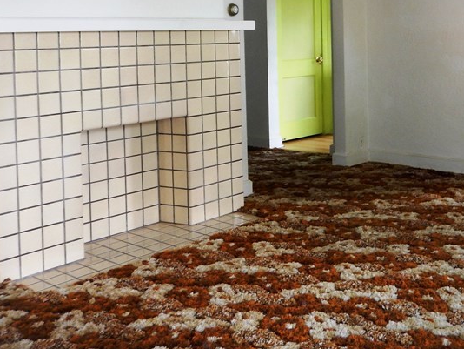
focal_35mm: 46
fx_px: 617
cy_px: 45
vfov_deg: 30.4
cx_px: 385
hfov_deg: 39.3
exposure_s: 1/30
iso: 200
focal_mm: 4.3
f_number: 2.8
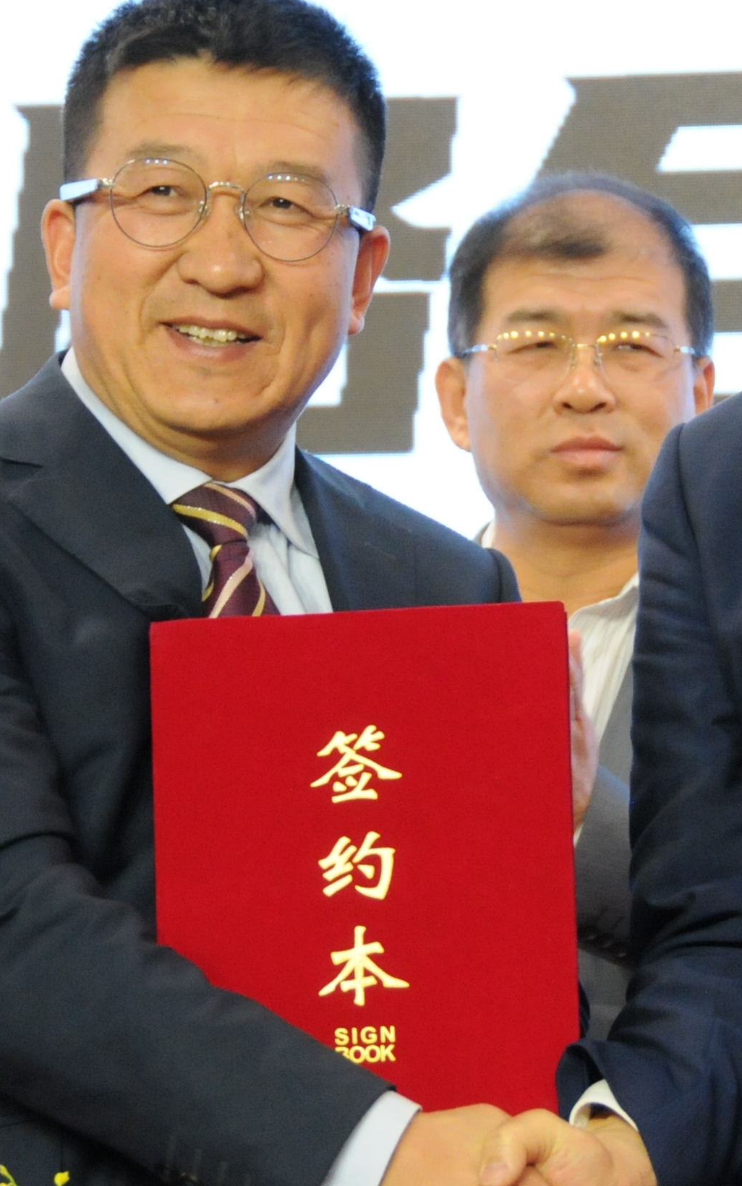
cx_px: 610
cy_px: 527
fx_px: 8388
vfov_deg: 8.1
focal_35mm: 259
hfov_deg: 5.1
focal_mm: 65
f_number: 5.6
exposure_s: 1/125
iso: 1600
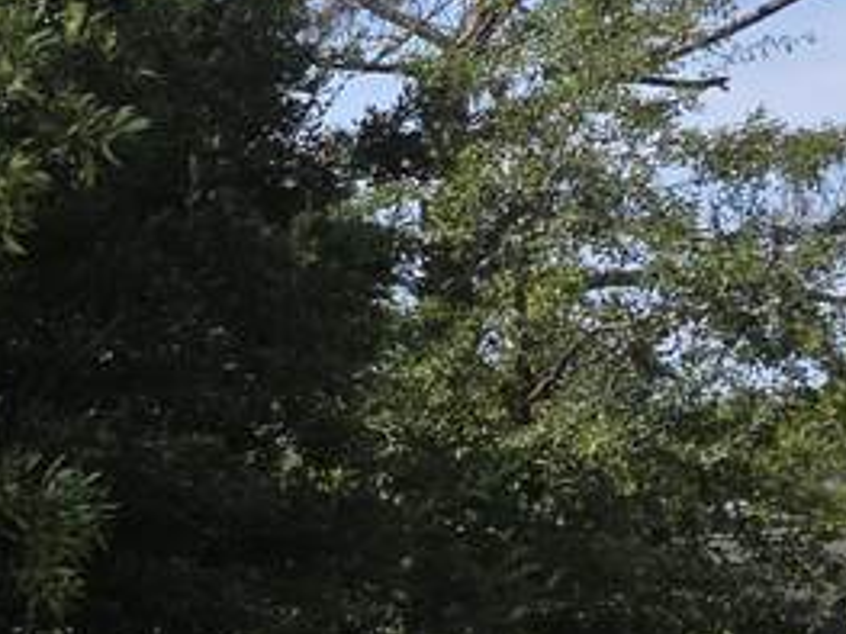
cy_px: 628
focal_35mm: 112
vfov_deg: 13.0
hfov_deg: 13.2
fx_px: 2736
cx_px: -1171
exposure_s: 1/593
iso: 12
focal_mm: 6.3
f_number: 1.7
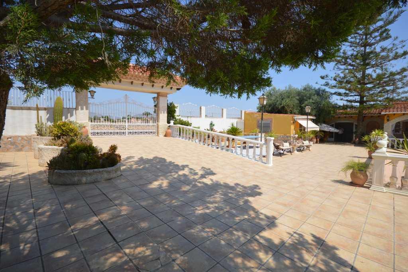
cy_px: 136
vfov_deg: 72.0
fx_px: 187
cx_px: 204
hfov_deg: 95.0
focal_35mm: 16
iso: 100
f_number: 8
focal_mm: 11
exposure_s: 1/250
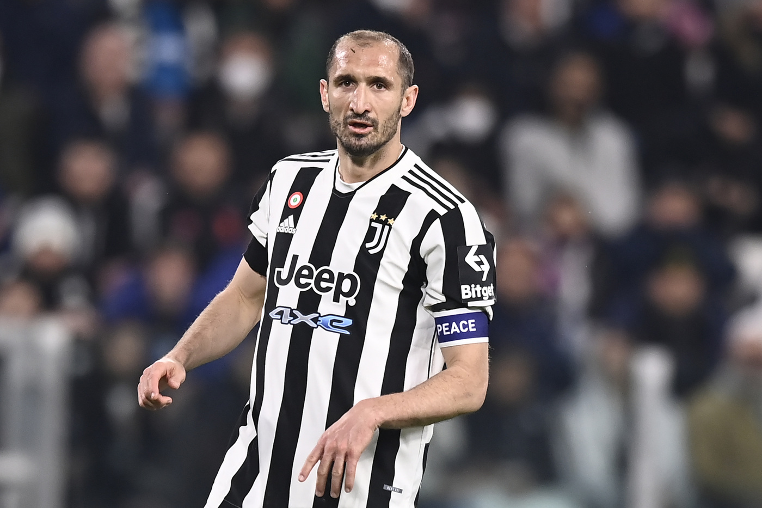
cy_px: 254
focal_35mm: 400
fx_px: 8465
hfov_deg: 5.2
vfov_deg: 3.4
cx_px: 381
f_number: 3.5
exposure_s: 1/1250
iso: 2000
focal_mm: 400
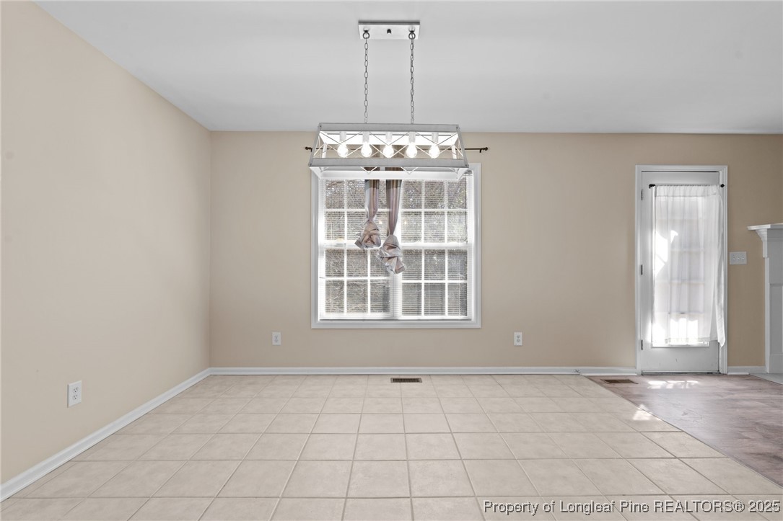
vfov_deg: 73.7
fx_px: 348
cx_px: 392
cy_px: 260
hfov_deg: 96.7
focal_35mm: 16
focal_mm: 16
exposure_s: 1/15
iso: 500
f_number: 8
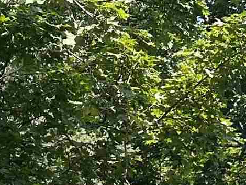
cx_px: -62
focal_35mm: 157
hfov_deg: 12.3
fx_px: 1115
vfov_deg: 8.2
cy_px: 537
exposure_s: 1/1241
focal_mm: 6.86
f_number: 1.78
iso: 80
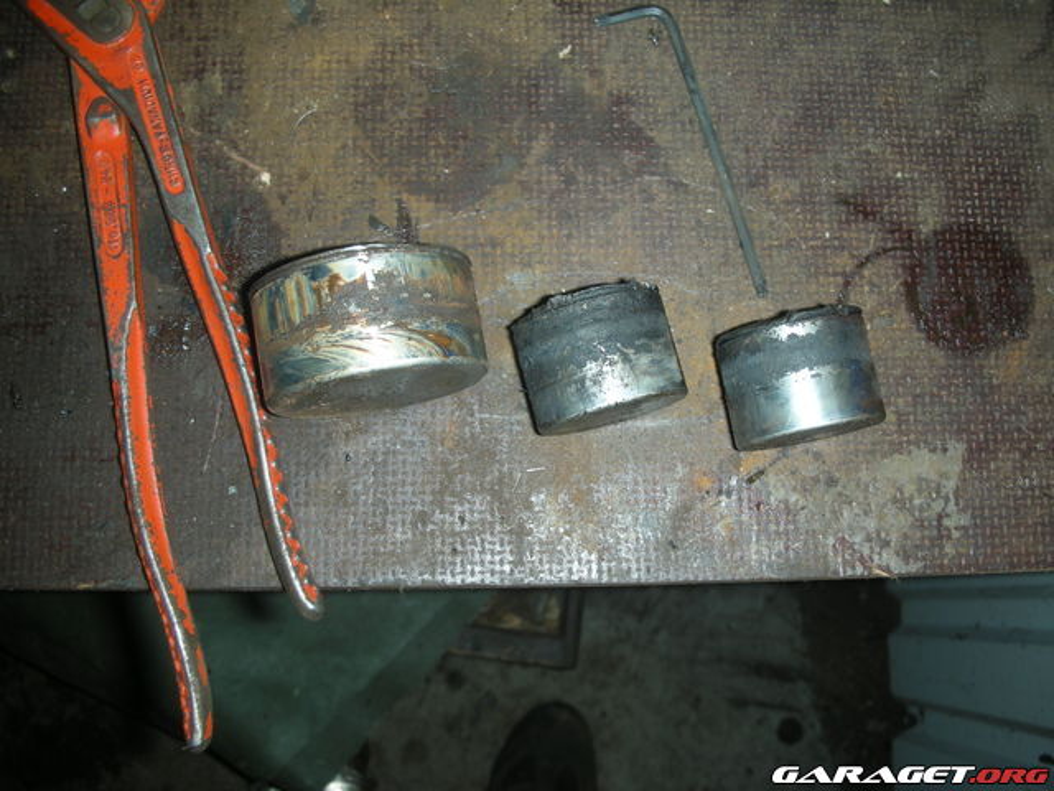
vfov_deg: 40.7
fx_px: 1066
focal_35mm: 35
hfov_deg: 52.6
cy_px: 396
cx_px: 527
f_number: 2.8
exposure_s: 1/60
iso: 50
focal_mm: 5.8
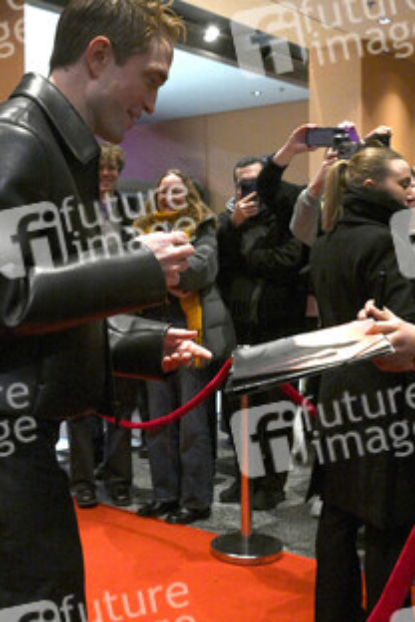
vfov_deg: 47.4
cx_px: 152
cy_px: 331
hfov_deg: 32.5
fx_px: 709
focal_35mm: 41
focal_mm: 32
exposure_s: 1/250
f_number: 5.6
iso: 6400
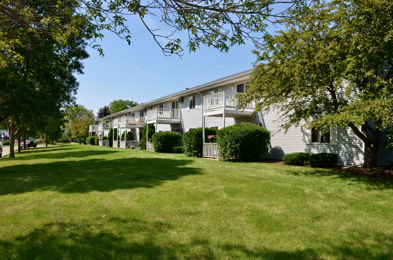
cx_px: 196
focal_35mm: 27
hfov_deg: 67.5
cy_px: 130
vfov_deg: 47.7
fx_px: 294
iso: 100
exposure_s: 1/250
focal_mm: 18
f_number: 6.3
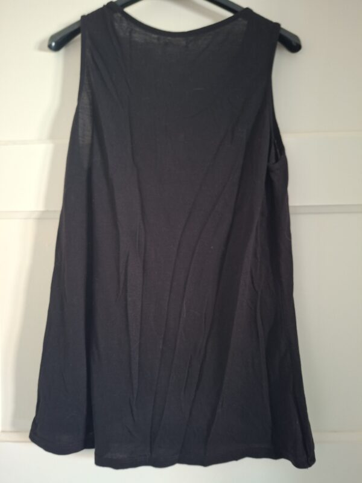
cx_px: 181
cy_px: 242
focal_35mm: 23
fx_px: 321
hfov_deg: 58.9
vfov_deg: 73.9
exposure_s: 1/24
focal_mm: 5.54
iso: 400
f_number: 1.8
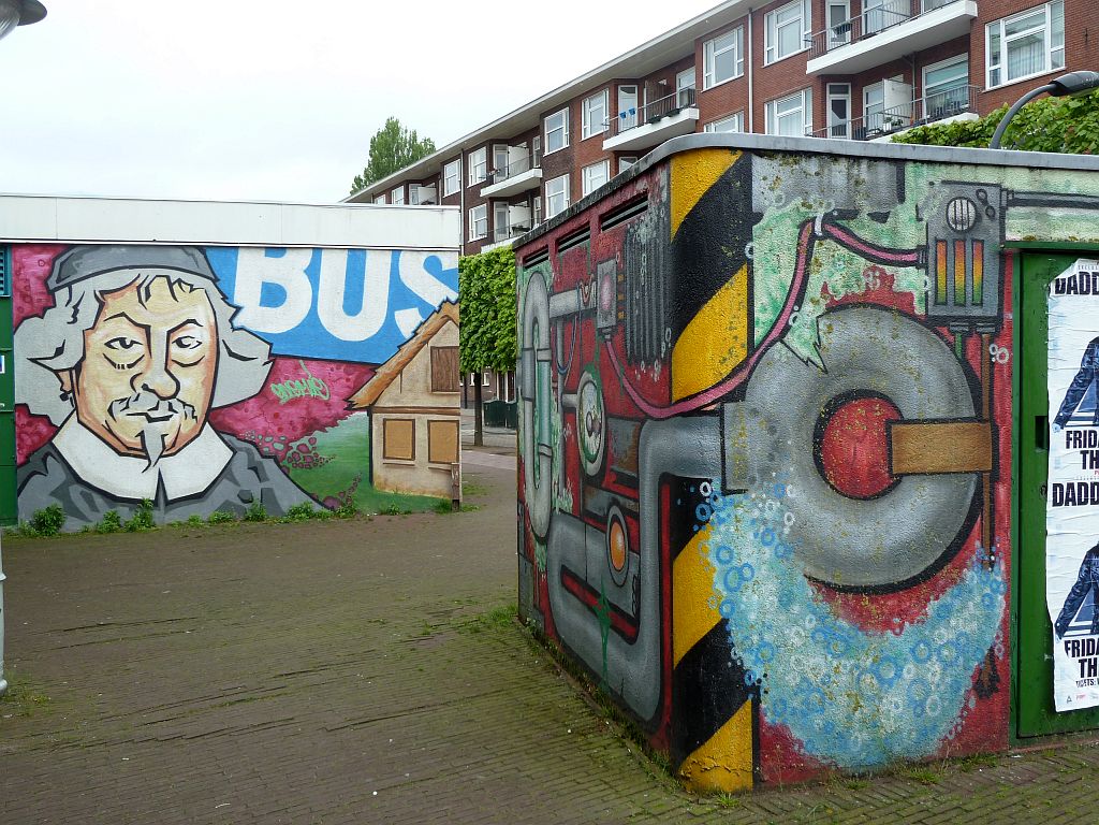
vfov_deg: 46.8
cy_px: 412
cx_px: 550
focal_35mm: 30
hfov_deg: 60.0
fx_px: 952
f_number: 3.4
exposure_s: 1/60
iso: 80
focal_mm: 5
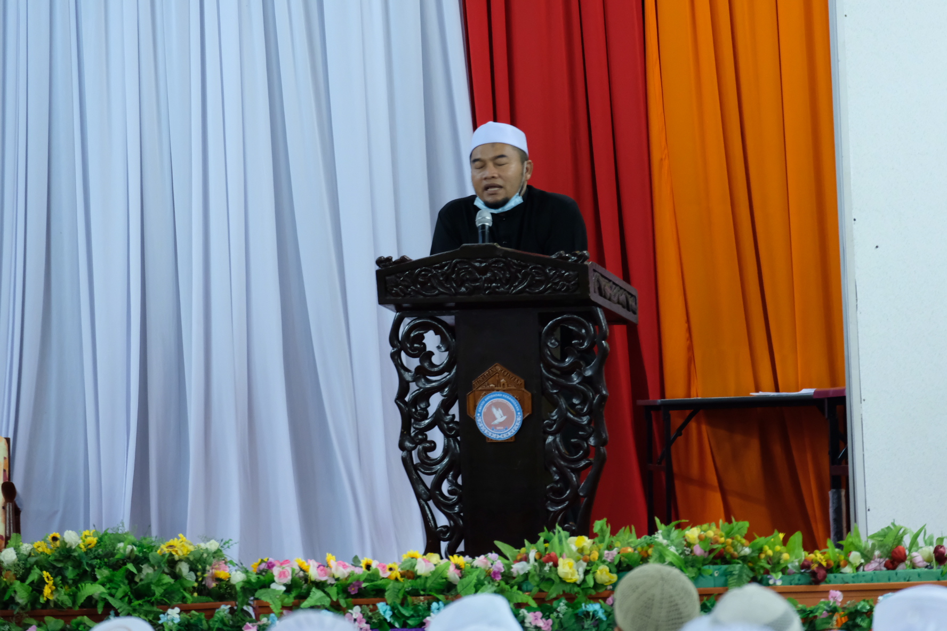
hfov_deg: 9.5
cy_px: 316
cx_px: 474
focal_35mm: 216
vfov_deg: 6.4
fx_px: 5682
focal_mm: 143.9
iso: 3200
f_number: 6
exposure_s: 1/15
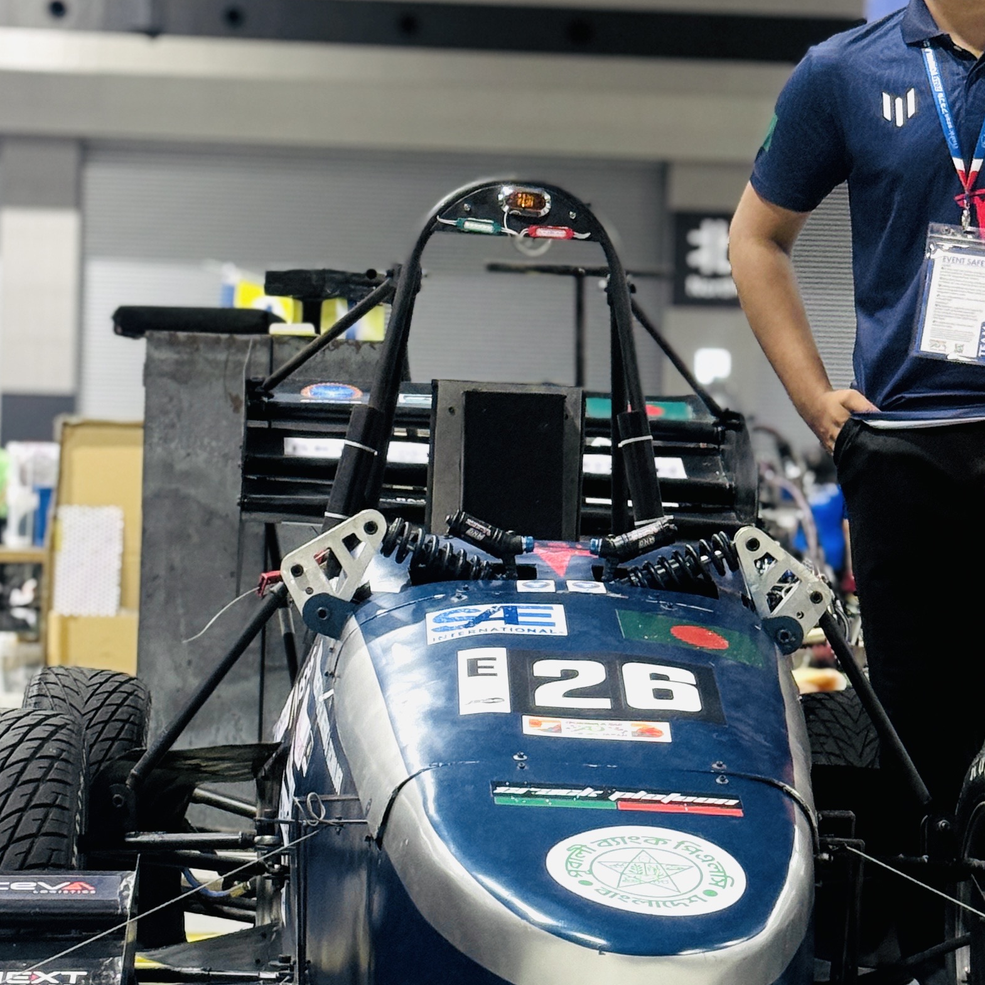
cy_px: 600
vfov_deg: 16.0
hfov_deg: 15.9
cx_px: 657
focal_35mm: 109
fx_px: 3509
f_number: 1.78
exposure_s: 1/40
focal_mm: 6.76
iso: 250
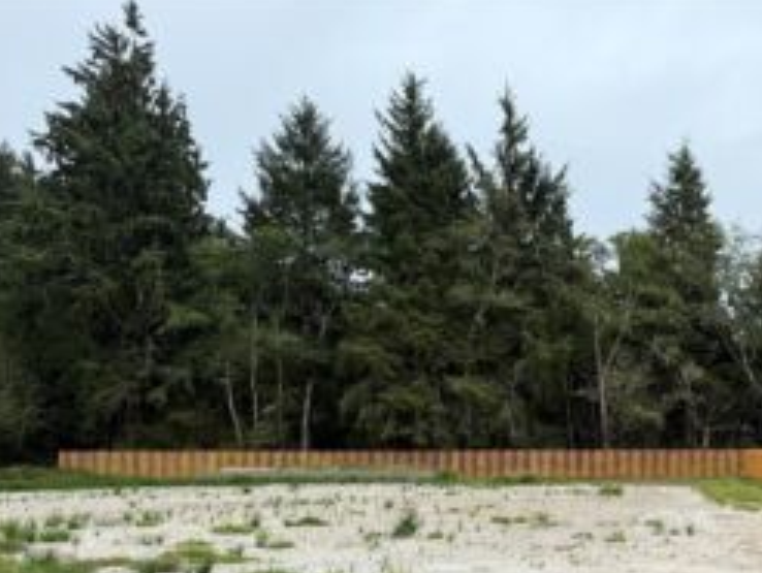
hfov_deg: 45.8
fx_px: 859
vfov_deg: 35.8
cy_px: 452
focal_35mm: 39
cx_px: 592
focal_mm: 6.76
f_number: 1.78
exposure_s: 1/2611
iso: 80
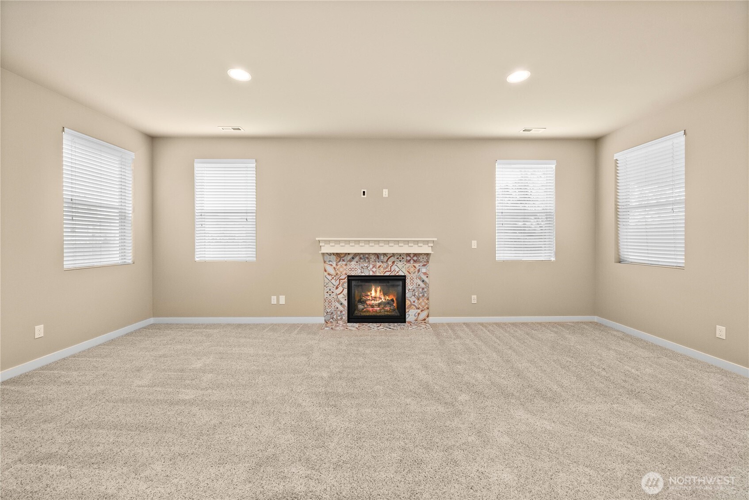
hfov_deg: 108.3
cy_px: 250
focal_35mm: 13
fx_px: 271
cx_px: 374
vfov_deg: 85.5
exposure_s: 1/2.5
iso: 1000
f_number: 7.1
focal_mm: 13
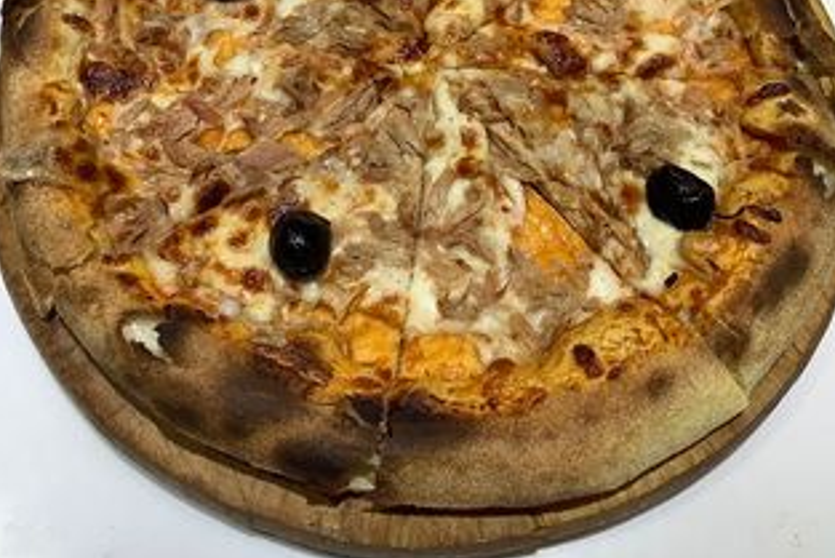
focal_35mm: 44
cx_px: 413
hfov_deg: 44.5
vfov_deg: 29.8
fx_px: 1021
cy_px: 113
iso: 64
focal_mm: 3.3
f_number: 2.4
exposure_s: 1/100
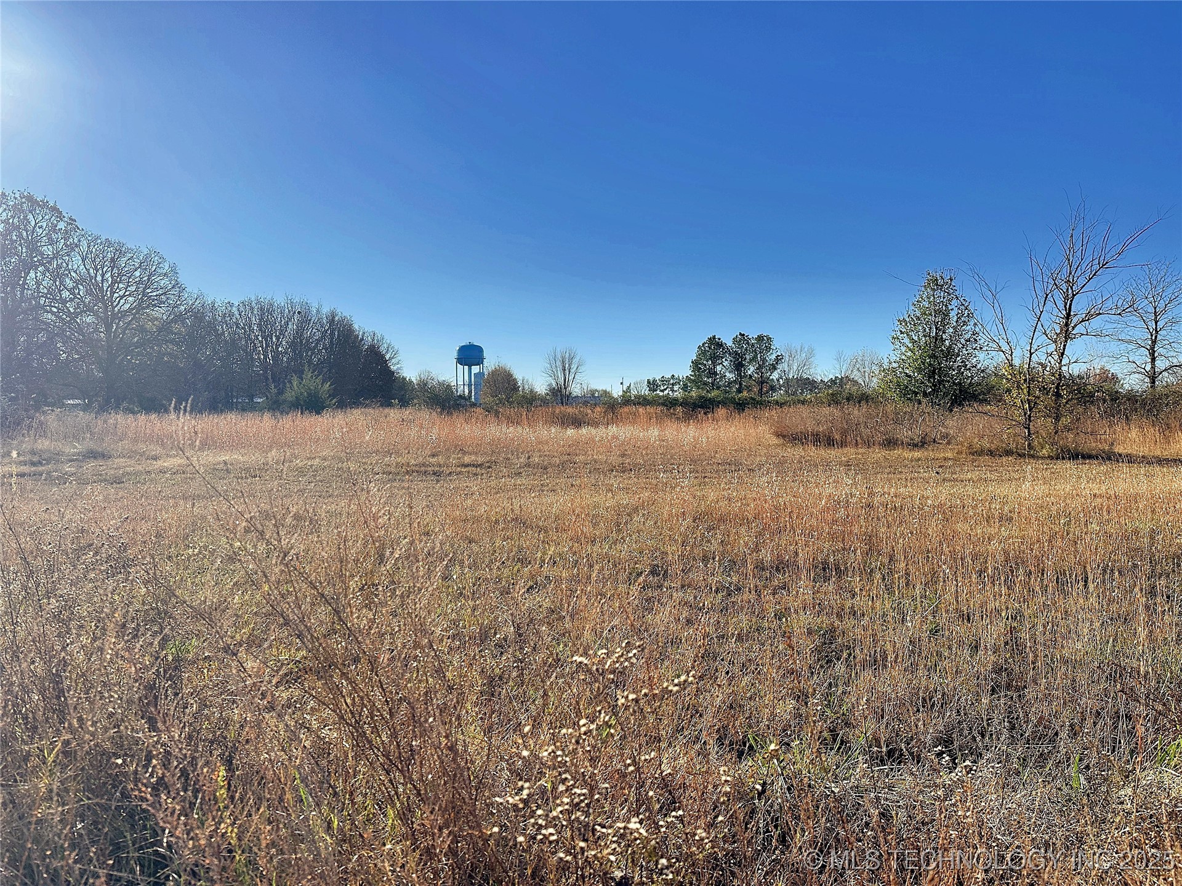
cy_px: 443
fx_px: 820
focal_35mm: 24
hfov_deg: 71.6
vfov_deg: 56.8
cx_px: 591
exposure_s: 1/5263
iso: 80
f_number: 1.8
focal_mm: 6.9
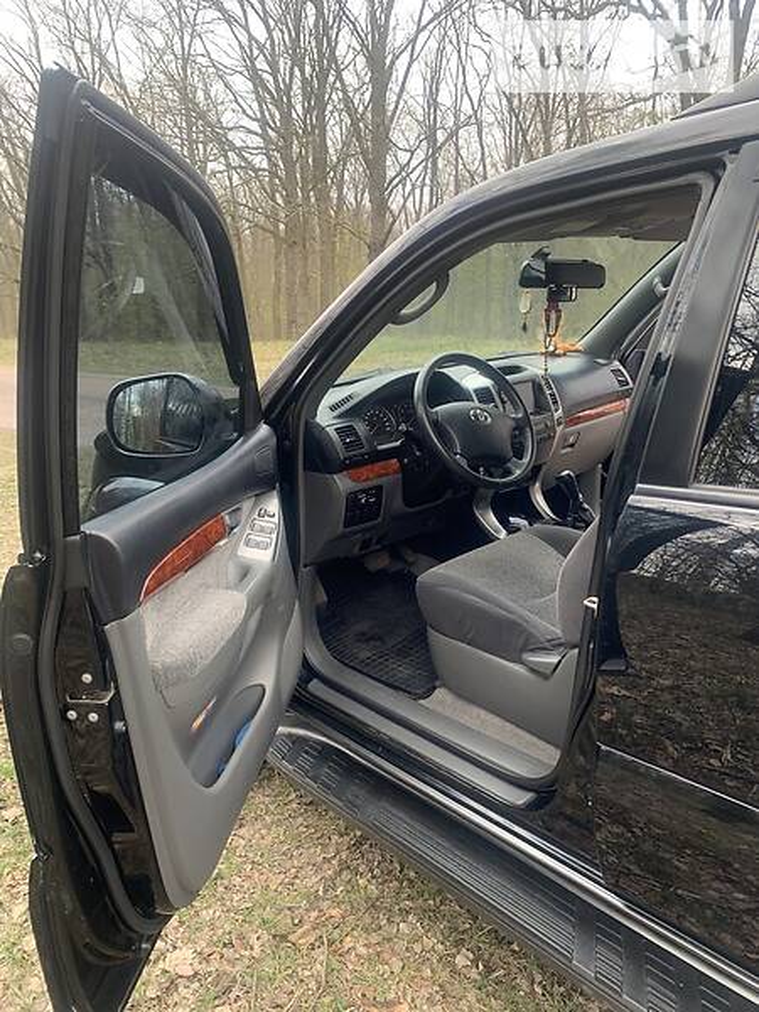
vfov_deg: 67.3
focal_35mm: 26
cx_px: 380
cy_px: 506
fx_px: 760
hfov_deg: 53.1
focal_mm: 4.2
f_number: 1.8
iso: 40
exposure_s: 1/121
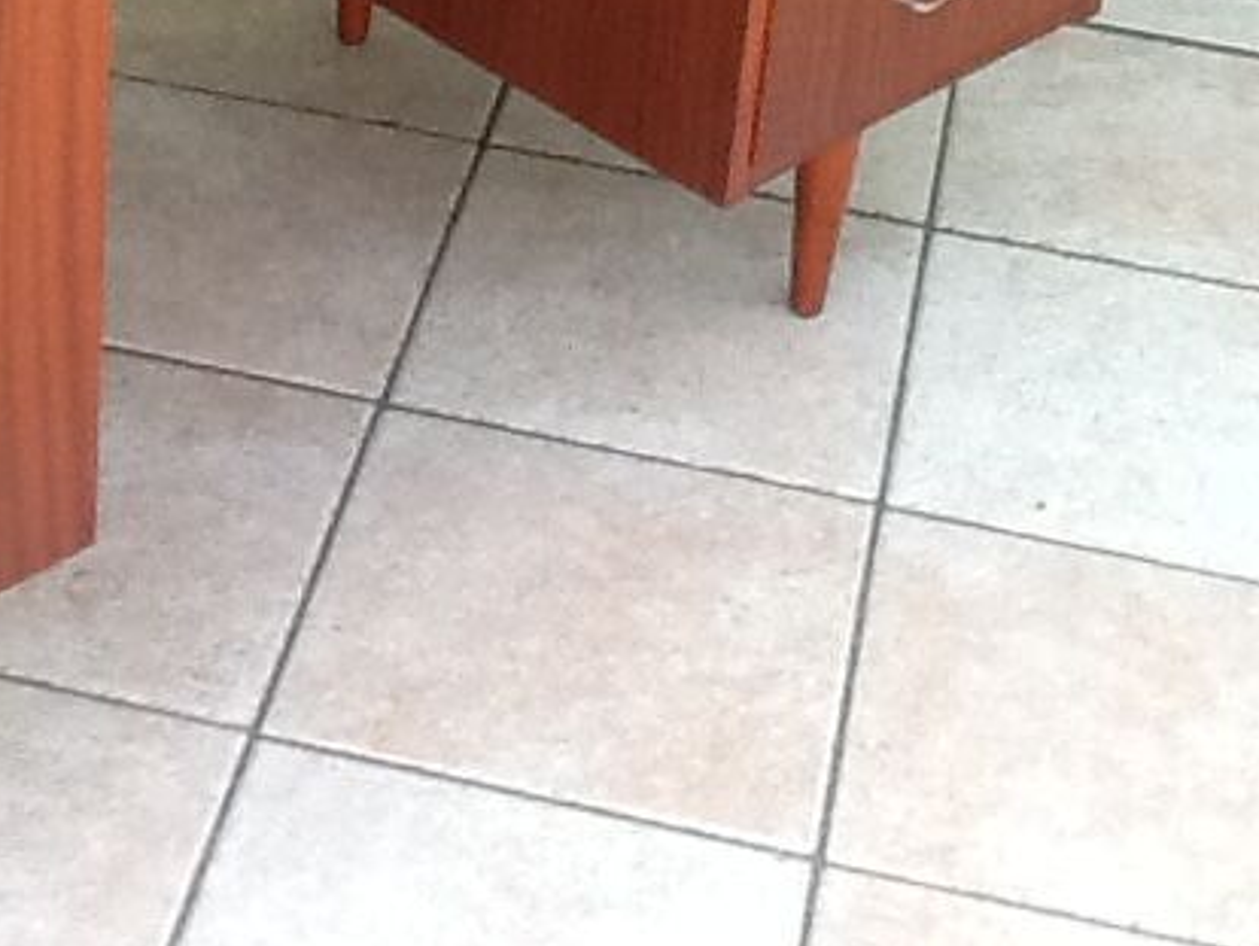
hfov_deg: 19.1
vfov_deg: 14.2
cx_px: 292
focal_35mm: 102
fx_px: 3712
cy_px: -113
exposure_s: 1/120
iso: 80
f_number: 2.4
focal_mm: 2.03
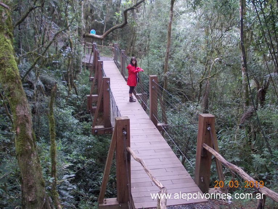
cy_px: 104
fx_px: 305
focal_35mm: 38
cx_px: 139
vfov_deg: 37.7
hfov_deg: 49.0
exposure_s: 1/25
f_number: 3.1
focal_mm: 5.3
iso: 200
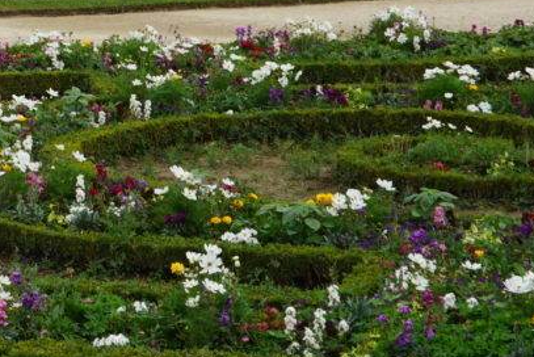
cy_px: -79
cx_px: -235
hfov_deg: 12.7
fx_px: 2282
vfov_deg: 8.8
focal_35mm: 154
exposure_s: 1/125
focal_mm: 29
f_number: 11
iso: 100
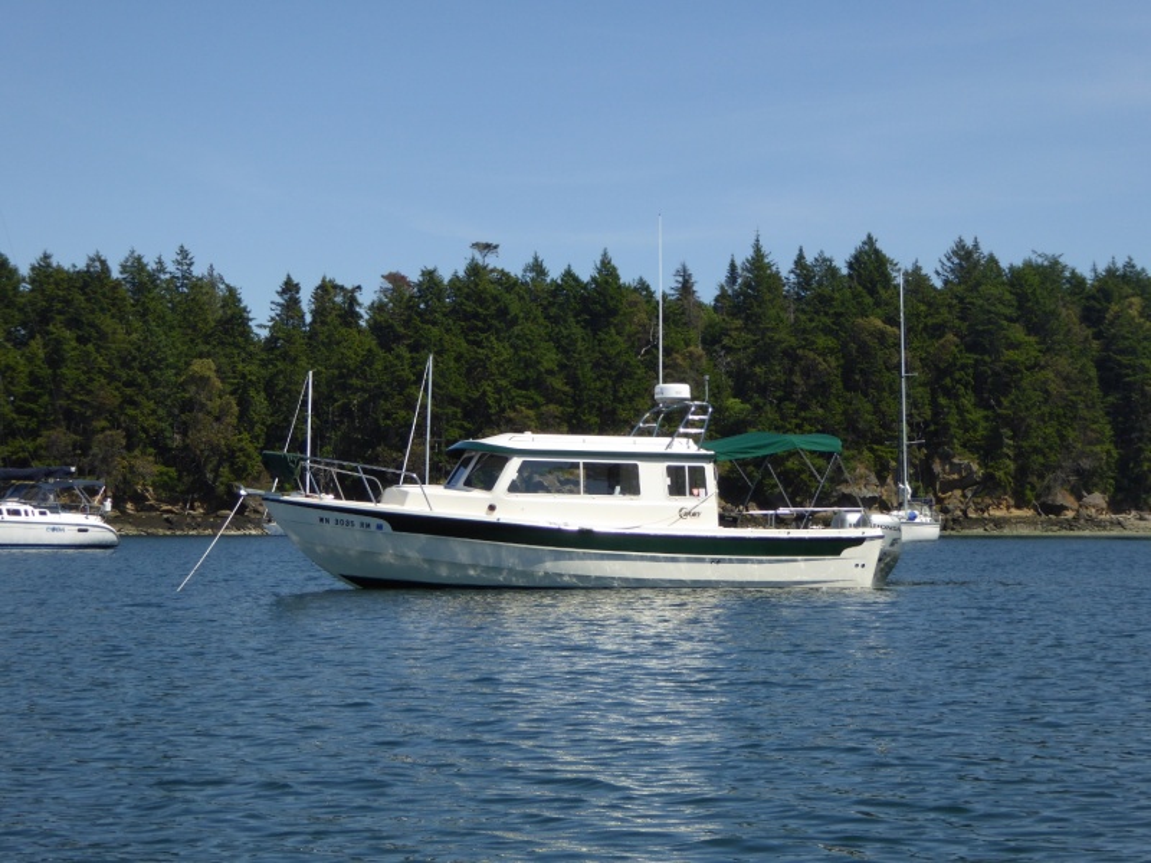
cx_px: 576
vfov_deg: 19.6
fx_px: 2494
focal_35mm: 75
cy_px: 432
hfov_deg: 26.0
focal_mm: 12.5
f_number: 4.5
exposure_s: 1/640
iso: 100
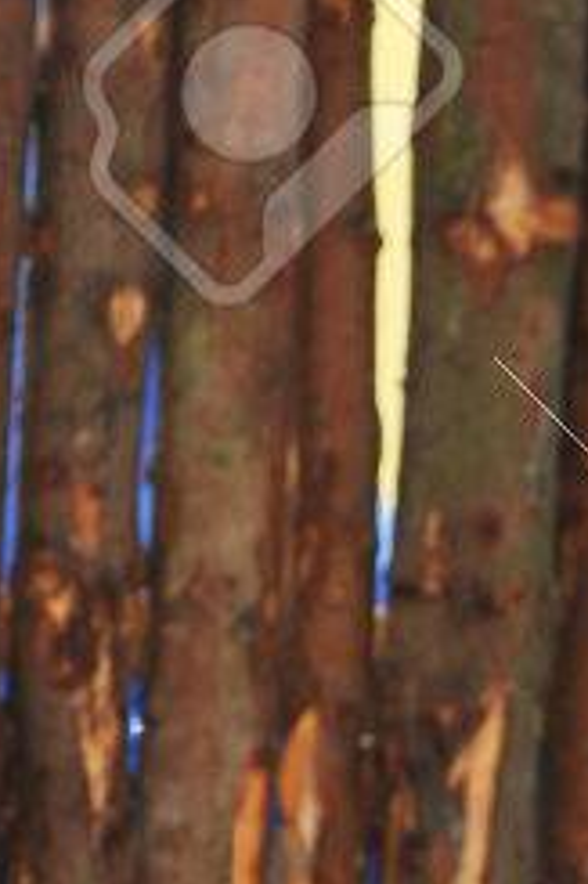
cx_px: 1445
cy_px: 750
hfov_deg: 1.7
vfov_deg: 2.6
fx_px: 19553
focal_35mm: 797
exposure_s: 1/800
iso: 200
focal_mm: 150
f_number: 4
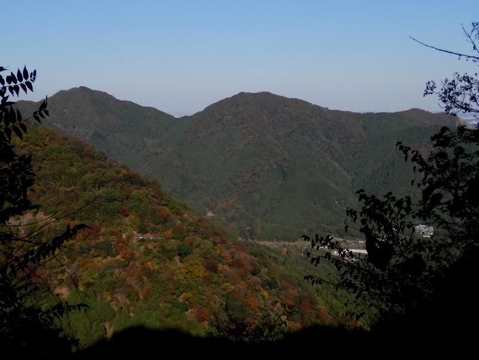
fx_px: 457
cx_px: 240
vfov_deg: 43.0
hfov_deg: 55.3
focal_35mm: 33
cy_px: 180
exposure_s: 1/160
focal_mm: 6
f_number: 9.7
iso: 80
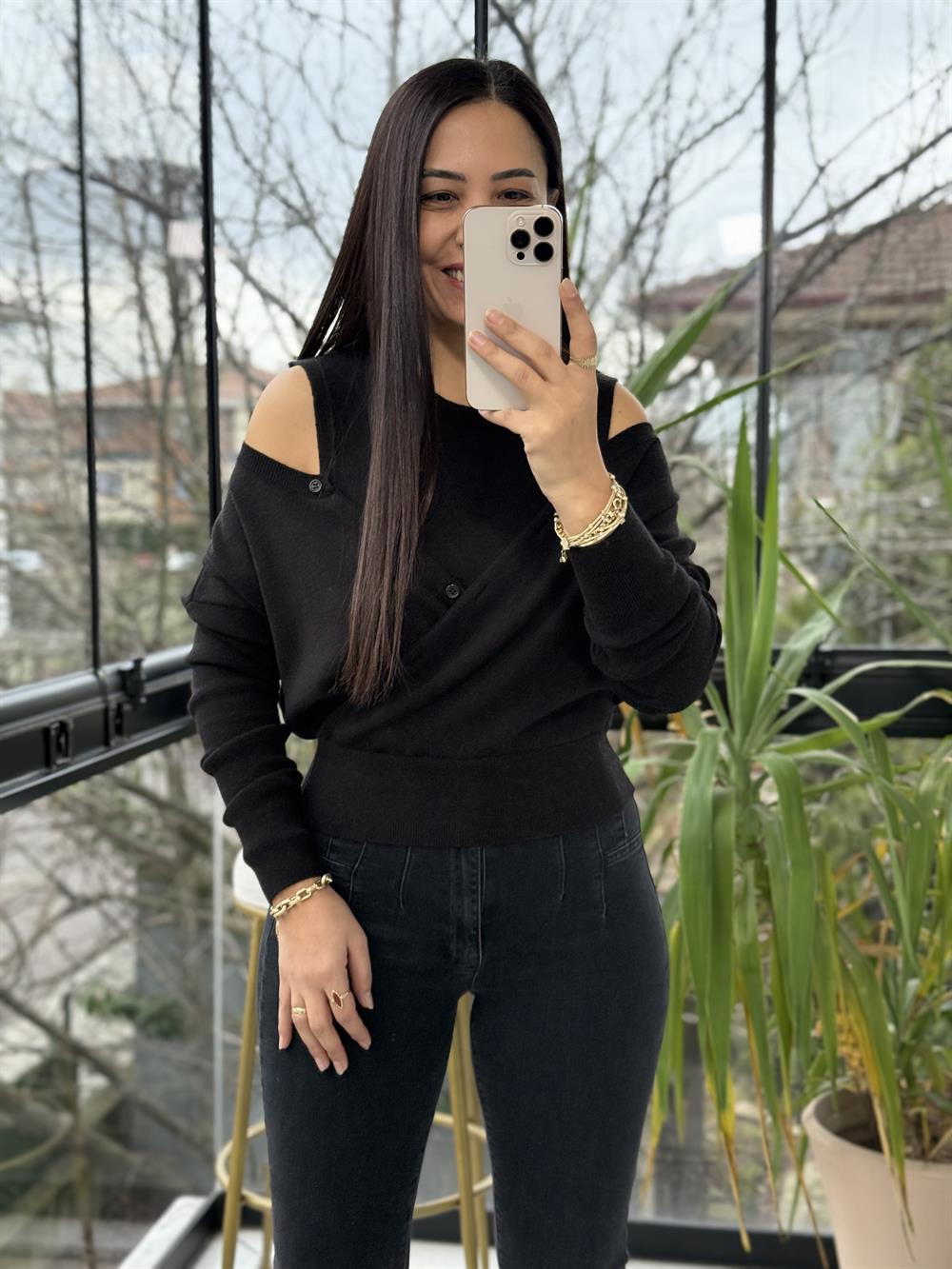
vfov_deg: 39.7
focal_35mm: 48
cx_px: 476
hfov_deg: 30.3
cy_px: 634
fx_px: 1760
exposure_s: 1/151
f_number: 1.78
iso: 125
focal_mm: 6.76
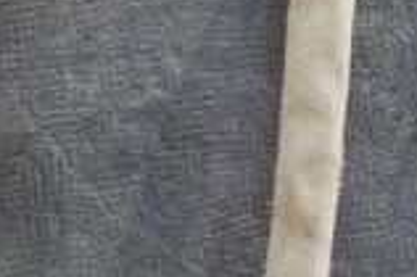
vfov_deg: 1.5
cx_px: 620
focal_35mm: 933
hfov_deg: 2.2
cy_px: 219
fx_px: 10796
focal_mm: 140
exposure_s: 1/250
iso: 1400
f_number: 5.6
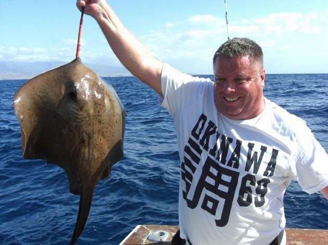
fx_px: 360
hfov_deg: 49.0
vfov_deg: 37.7
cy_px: 122
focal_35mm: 38
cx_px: 164
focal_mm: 7.9
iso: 80
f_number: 4
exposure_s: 1/500
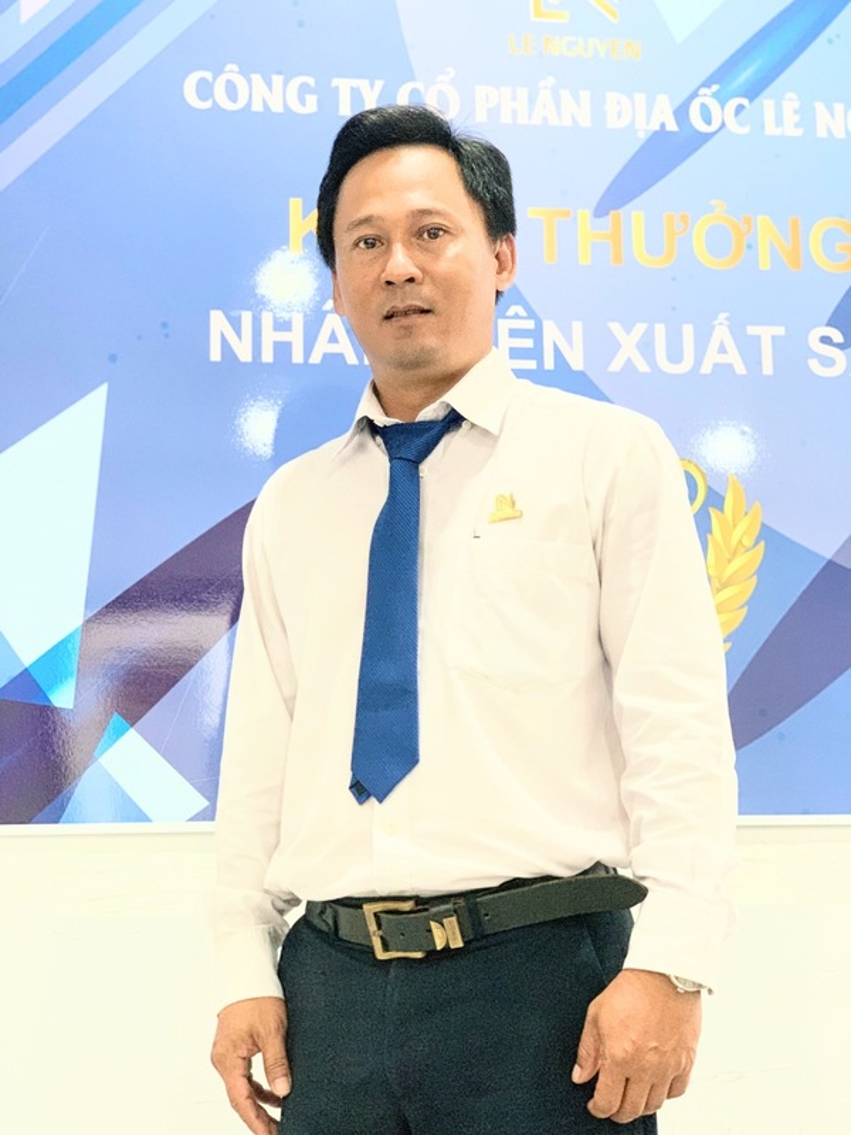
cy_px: 568
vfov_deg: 36.8
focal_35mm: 52
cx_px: 426
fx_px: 1704
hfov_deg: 28.0
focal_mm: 6
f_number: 2.4
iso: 320
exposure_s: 1/60
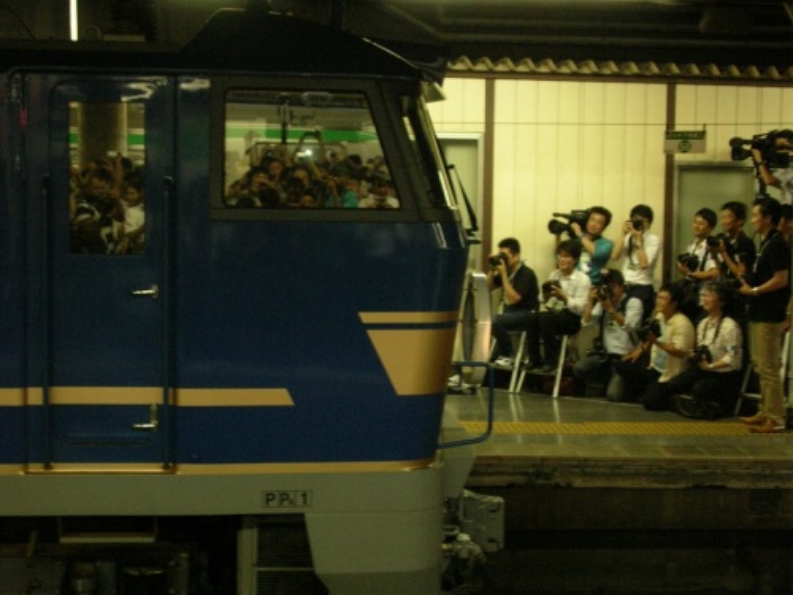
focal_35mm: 62
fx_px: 1420
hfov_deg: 31.2
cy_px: 298
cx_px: 396
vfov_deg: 23.7
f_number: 3.6
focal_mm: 10.2
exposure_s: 1/9.4
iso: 200
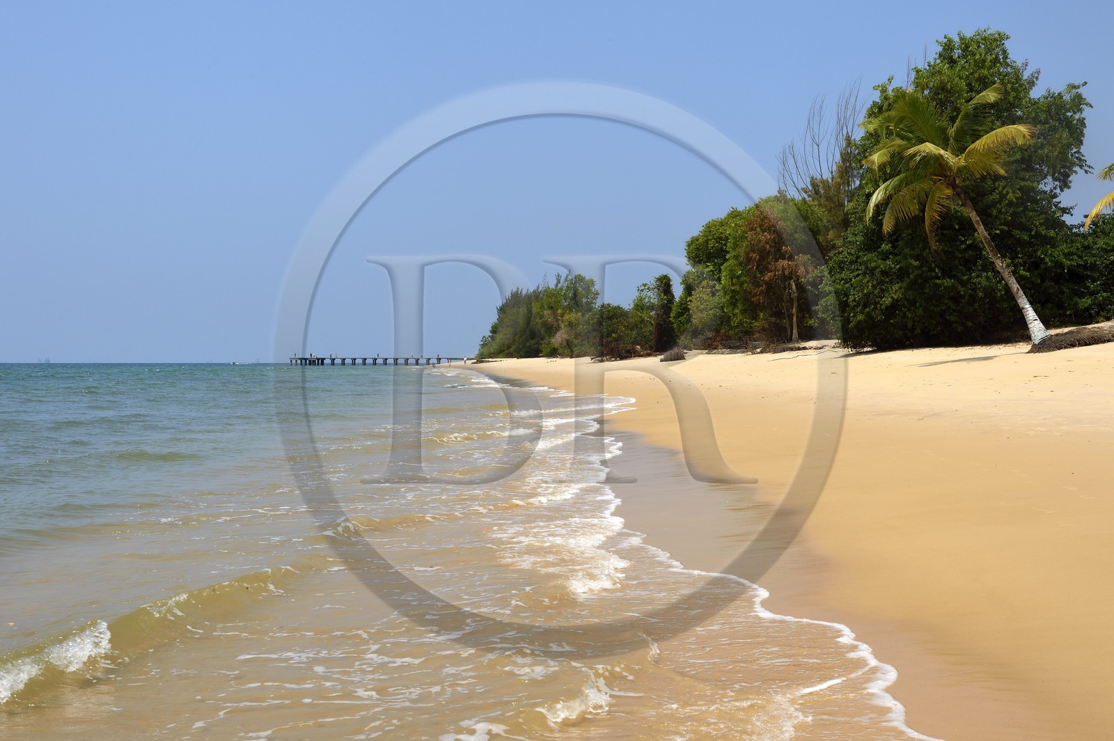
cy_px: 370
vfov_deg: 30.5
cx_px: 557
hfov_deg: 44.5
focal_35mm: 44
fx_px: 1360
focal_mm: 44
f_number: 14
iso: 200
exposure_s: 1/320
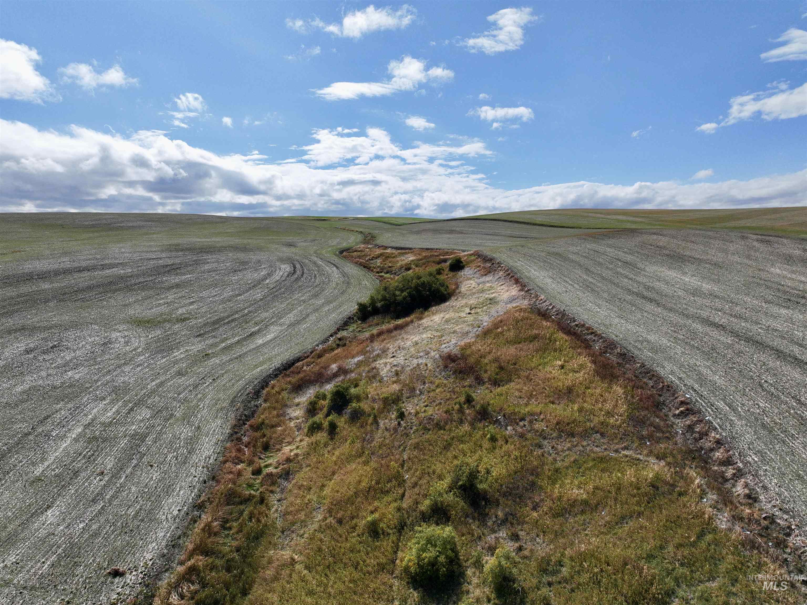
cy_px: 302
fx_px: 559
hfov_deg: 71.6
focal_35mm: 24
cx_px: 404
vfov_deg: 56.8
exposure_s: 1/5000
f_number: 2.8
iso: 230
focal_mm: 12.29
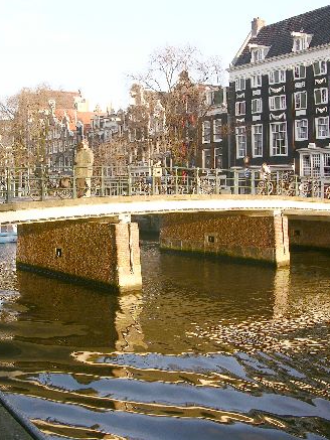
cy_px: 219
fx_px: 597
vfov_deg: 40.4
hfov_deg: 30.9
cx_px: 155
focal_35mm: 47
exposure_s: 1/67.6
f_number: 5
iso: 50
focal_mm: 8.9
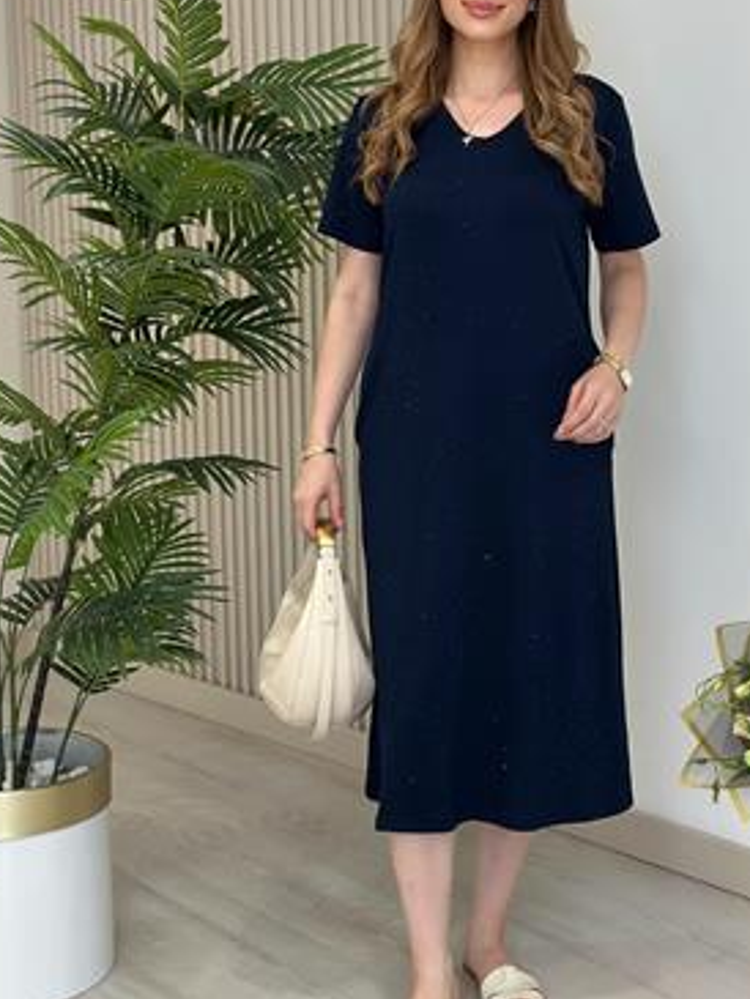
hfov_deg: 20.9
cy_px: 379
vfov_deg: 27.7
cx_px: 506
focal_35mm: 70
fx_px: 2021
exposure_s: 1/244
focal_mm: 6.86
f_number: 1.78
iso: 80
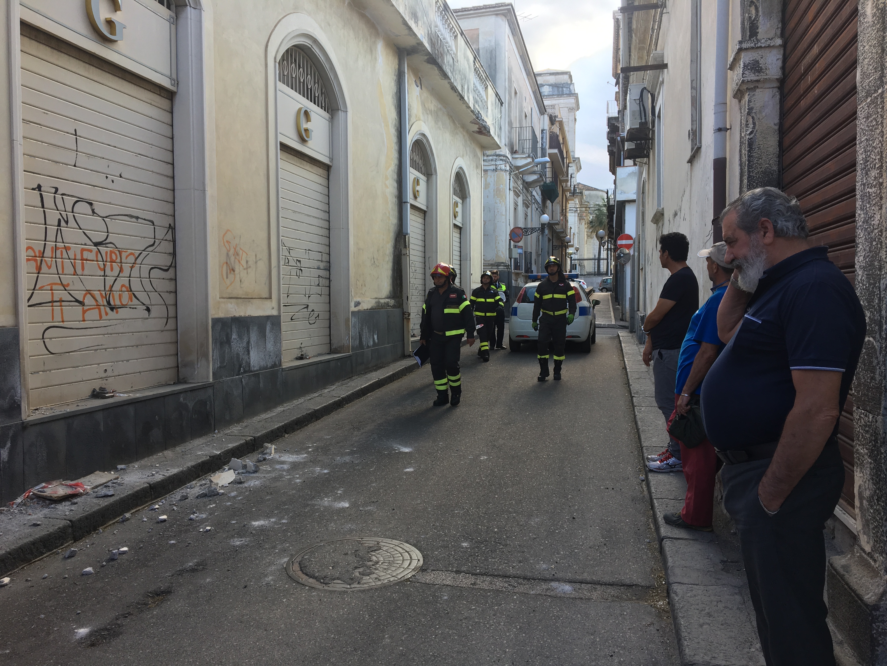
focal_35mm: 29
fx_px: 743
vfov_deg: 48.2
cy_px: 333
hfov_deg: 61.7
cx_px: 444
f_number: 2.2
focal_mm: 4.15
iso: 25
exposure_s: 1/206
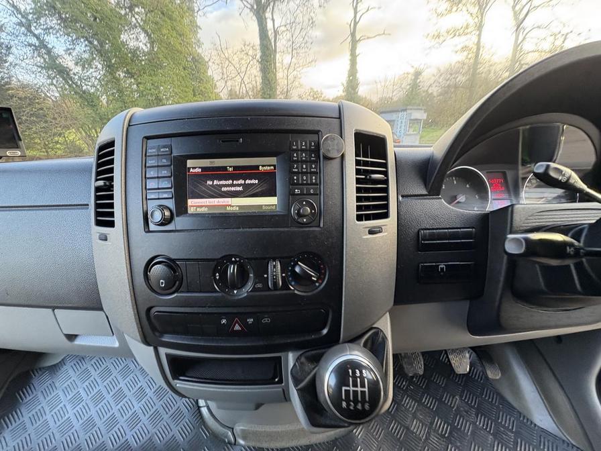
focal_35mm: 14
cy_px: 226
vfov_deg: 85.7
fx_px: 243
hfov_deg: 102.1
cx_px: 300
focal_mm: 2.22
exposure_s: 1/60
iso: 250
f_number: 2.2
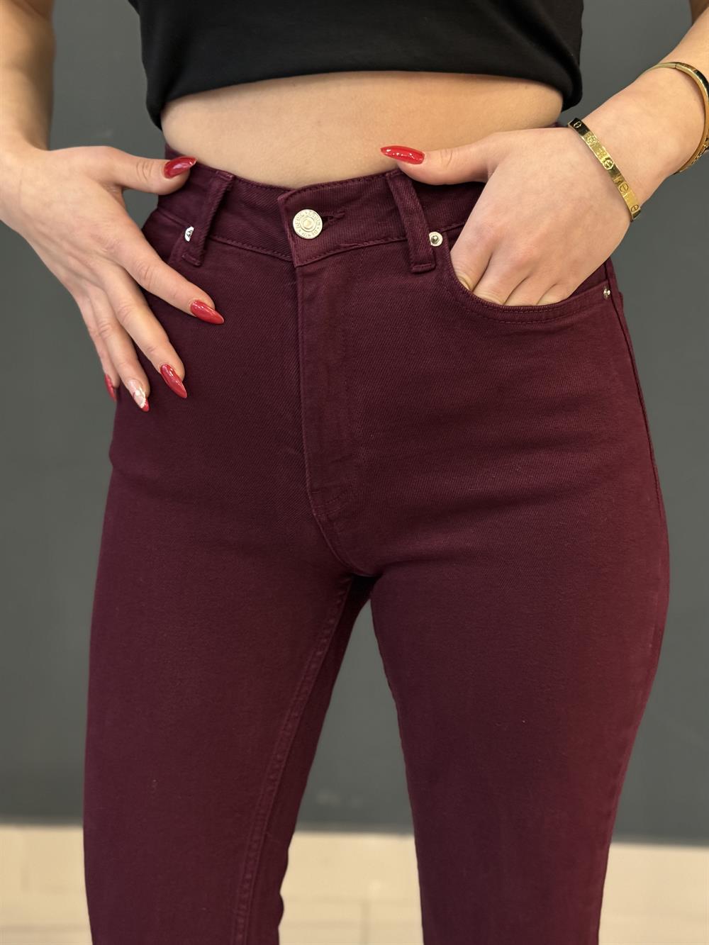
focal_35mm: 48
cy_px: 472
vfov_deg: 39.7
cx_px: 354
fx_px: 1311
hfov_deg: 30.3
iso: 500
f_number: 1.78
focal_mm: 6.76
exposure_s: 1/40
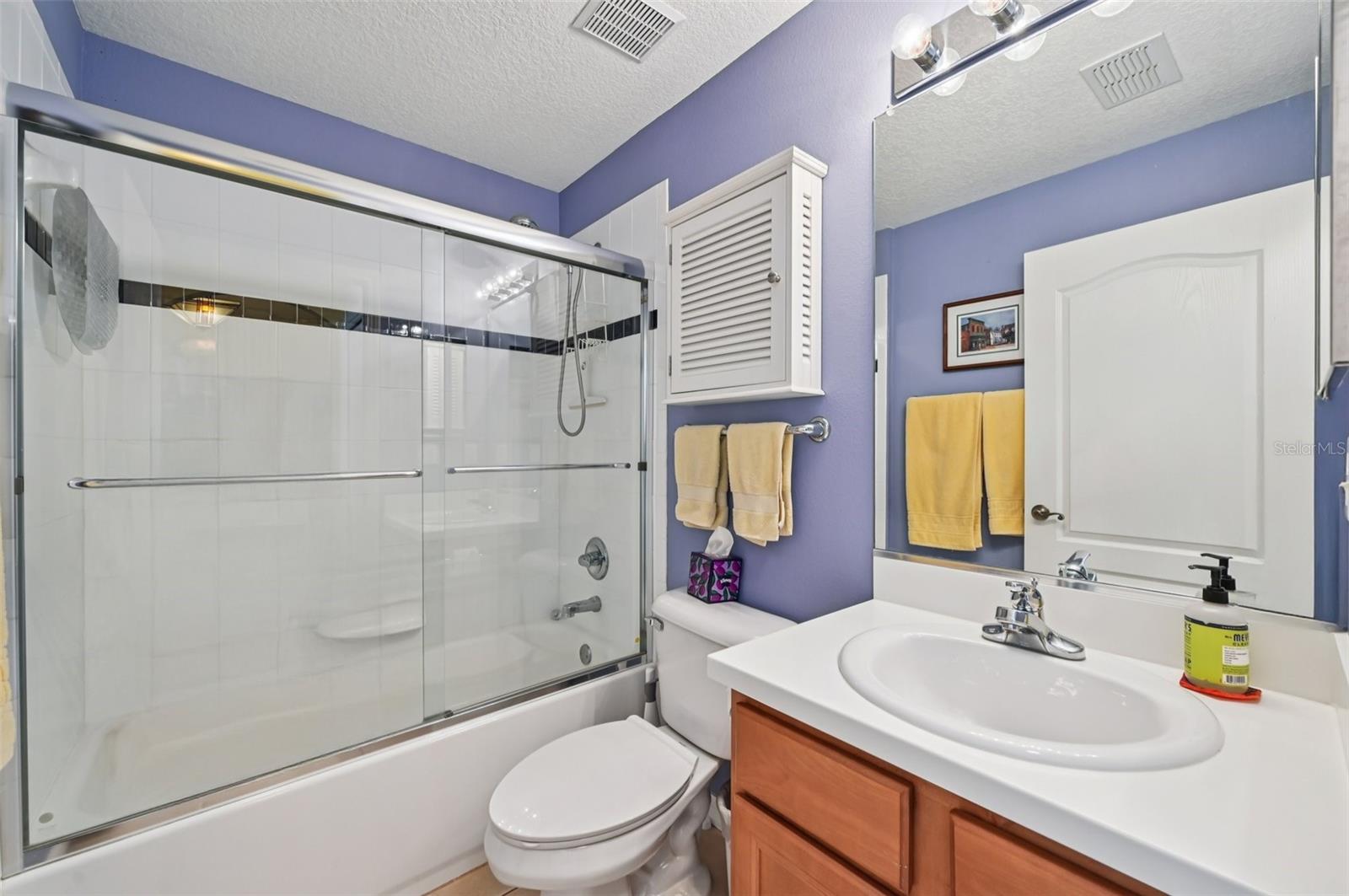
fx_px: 524
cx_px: 674
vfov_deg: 81.1
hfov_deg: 104.3
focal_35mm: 14
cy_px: 448
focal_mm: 14
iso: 400
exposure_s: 1/8
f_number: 8
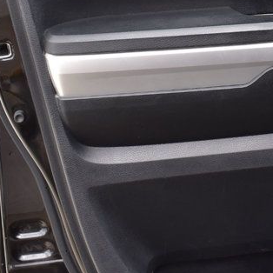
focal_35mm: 83
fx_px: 741
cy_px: 64
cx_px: 266
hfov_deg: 20.3
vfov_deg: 20.7
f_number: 9
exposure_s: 1/125
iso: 400
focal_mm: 20
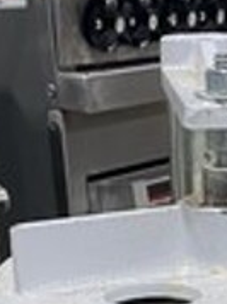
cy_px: 648
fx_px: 1043
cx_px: 239
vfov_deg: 13.6
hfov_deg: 12.2
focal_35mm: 119
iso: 200
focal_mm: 4.25
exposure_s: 1/60
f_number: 1.8
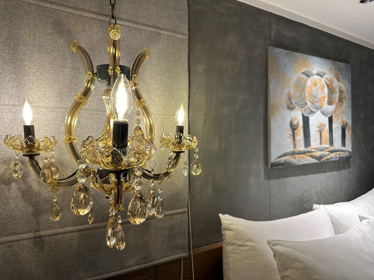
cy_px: 140
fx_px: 259
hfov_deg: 71.6
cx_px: 187
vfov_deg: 56.8
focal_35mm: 24
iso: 200
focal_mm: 6.86
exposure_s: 1/100
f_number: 1.78
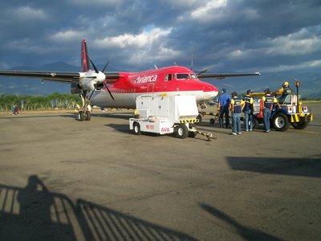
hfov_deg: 51.4
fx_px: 334
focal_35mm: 36
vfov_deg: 39.7
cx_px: 160
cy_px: 120
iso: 100
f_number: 4.5
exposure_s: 1/427
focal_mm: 5.9
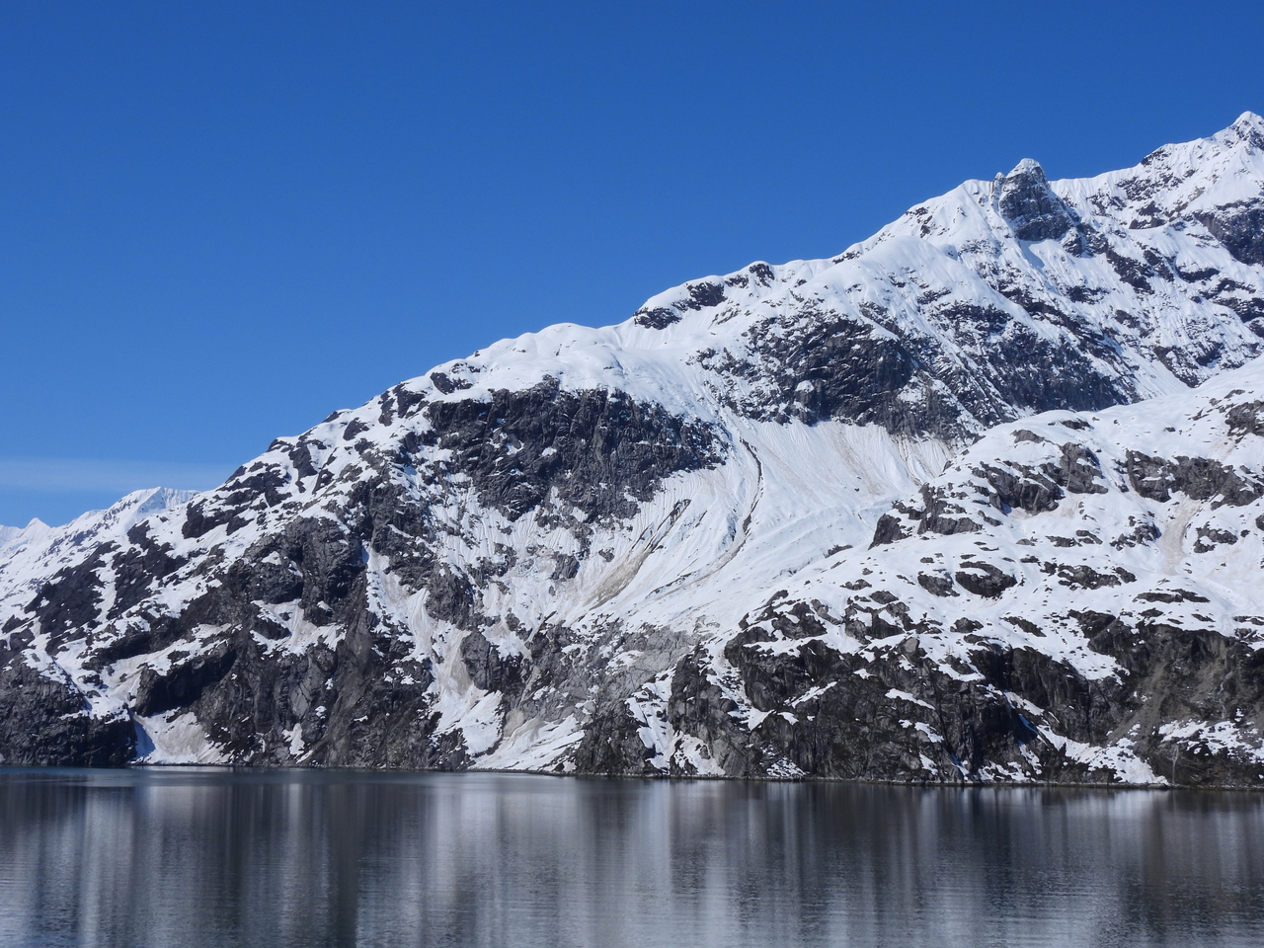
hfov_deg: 38.2
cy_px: 474
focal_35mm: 50
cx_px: 632
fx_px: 1826
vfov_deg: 29.1
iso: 100
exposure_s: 1/2000
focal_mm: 8.9
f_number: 5.6
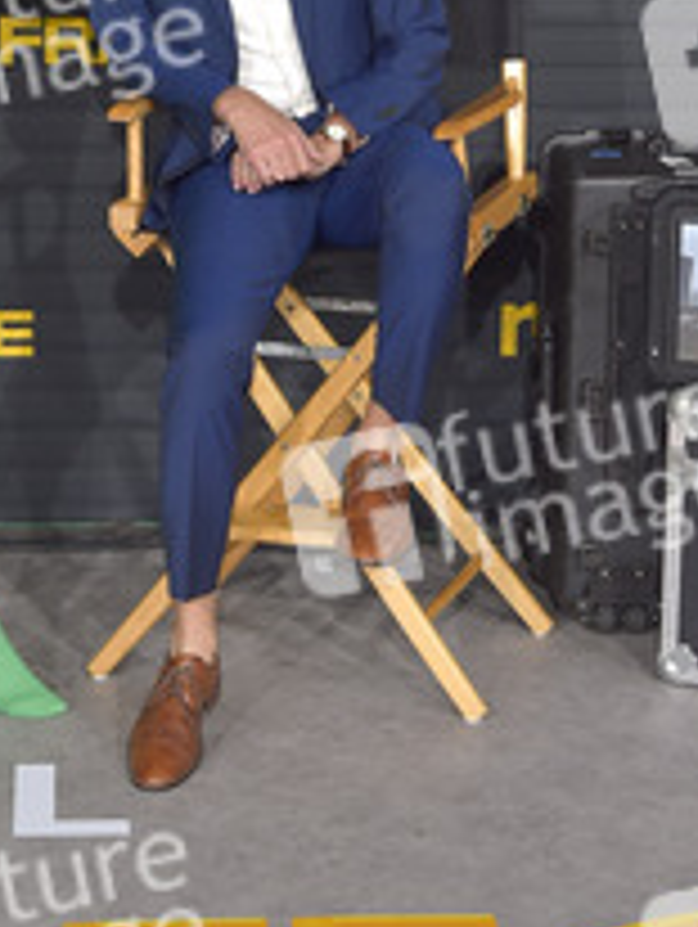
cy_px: 266
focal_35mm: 82
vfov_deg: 23.6
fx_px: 2200
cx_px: 106
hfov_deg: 17.8
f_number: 6.3
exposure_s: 1/250
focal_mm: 44
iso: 320
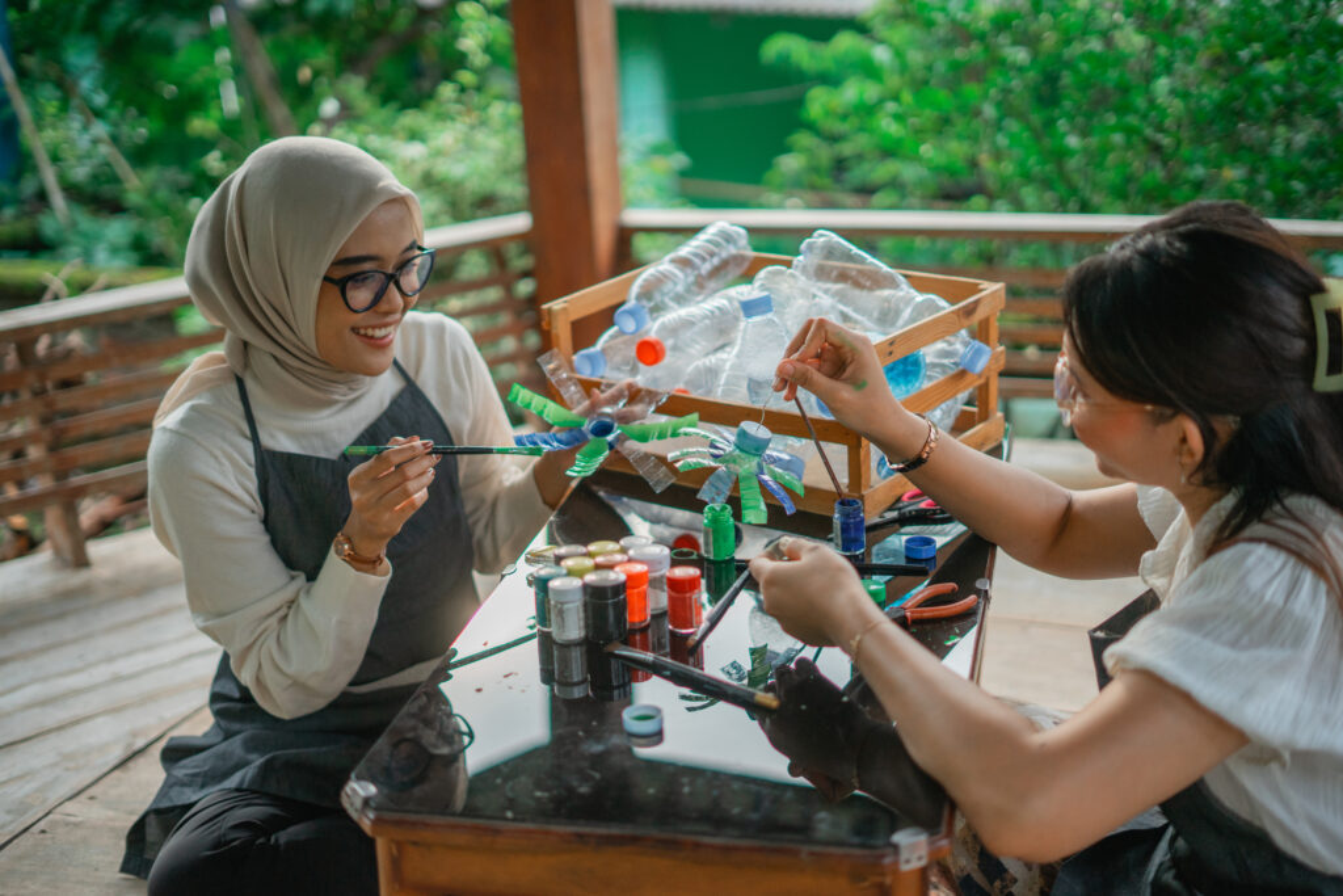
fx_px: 1865
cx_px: 672
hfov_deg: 39.6
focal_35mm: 50
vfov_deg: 27.0
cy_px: 448
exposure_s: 1/2000
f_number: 1.8
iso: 500
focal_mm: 50
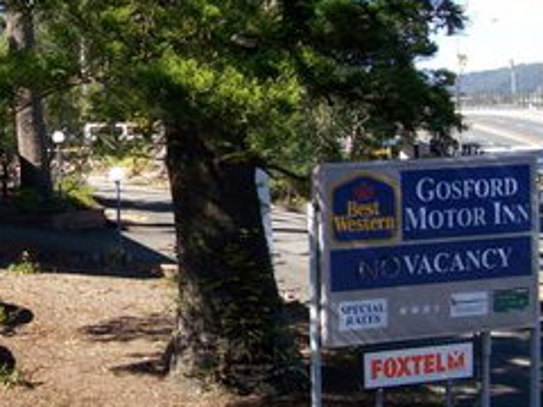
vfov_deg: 20.4
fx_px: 1129
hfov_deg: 26.6
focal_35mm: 72
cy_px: 165
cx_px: 113
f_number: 2.7
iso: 80
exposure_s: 1/522
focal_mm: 6
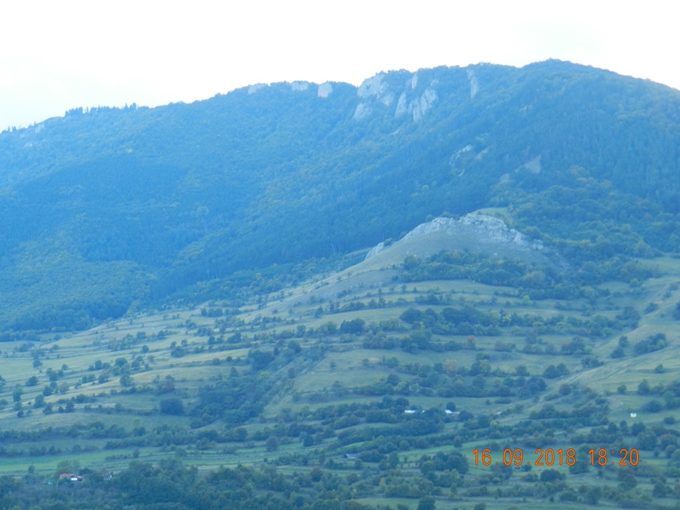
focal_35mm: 100
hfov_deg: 19.6
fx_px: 1964
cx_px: 340
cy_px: 255
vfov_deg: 14.8
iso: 400
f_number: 4.6
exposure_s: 1/50
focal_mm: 17.7
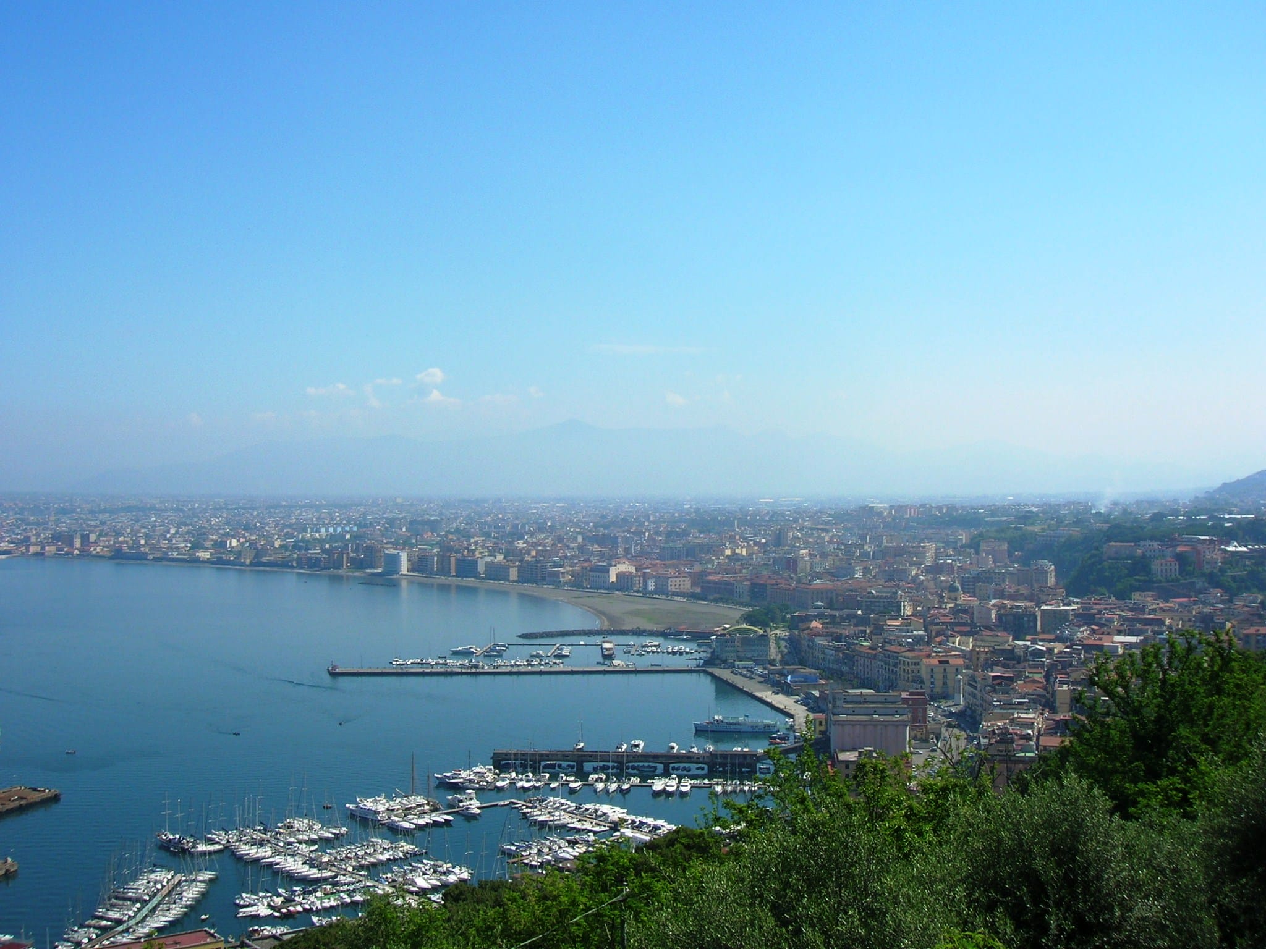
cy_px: 474
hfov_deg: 49.0
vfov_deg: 37.7
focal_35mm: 38
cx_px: 633
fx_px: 1390
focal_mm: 6.4
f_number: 5
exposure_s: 1/353
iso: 50
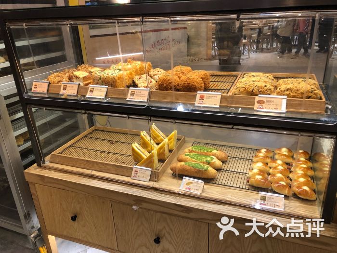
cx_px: 168
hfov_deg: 63.4
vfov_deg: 49.7
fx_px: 273
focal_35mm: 28
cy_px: 126
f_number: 1.8
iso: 40
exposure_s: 1/33
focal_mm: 3.99
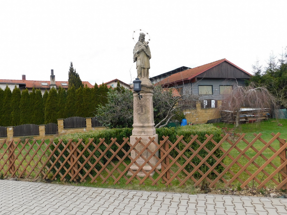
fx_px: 191
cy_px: 108
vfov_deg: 58.9
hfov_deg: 73.9
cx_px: 144
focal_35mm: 23
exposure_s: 1/320
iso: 125
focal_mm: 4
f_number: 3
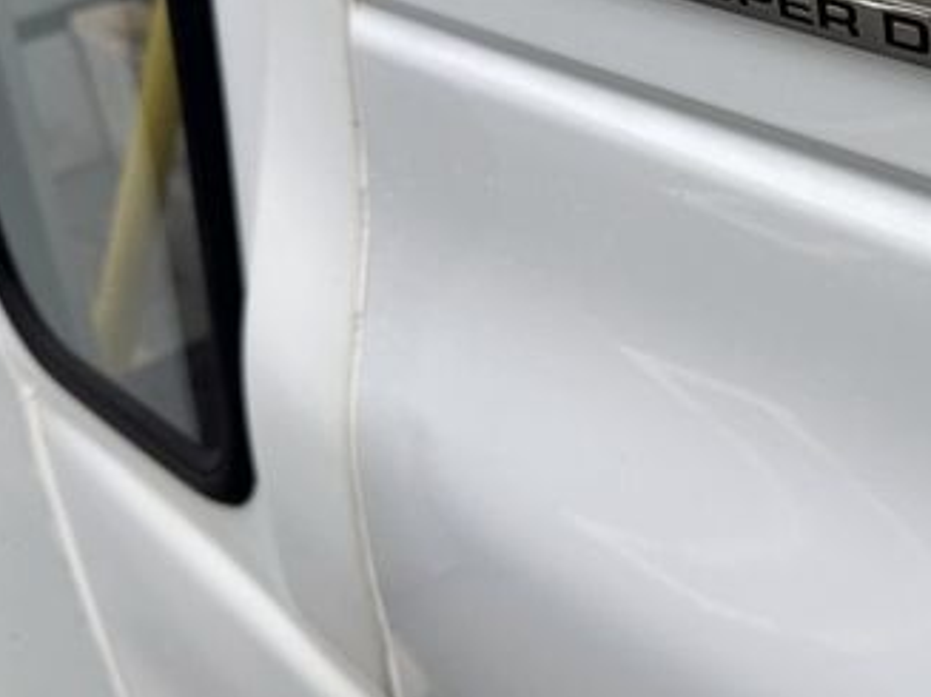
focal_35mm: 47
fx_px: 1264
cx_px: 894
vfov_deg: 29.7
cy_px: 83
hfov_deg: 37.0
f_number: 1.78
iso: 80
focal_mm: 6.76
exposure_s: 1/3247
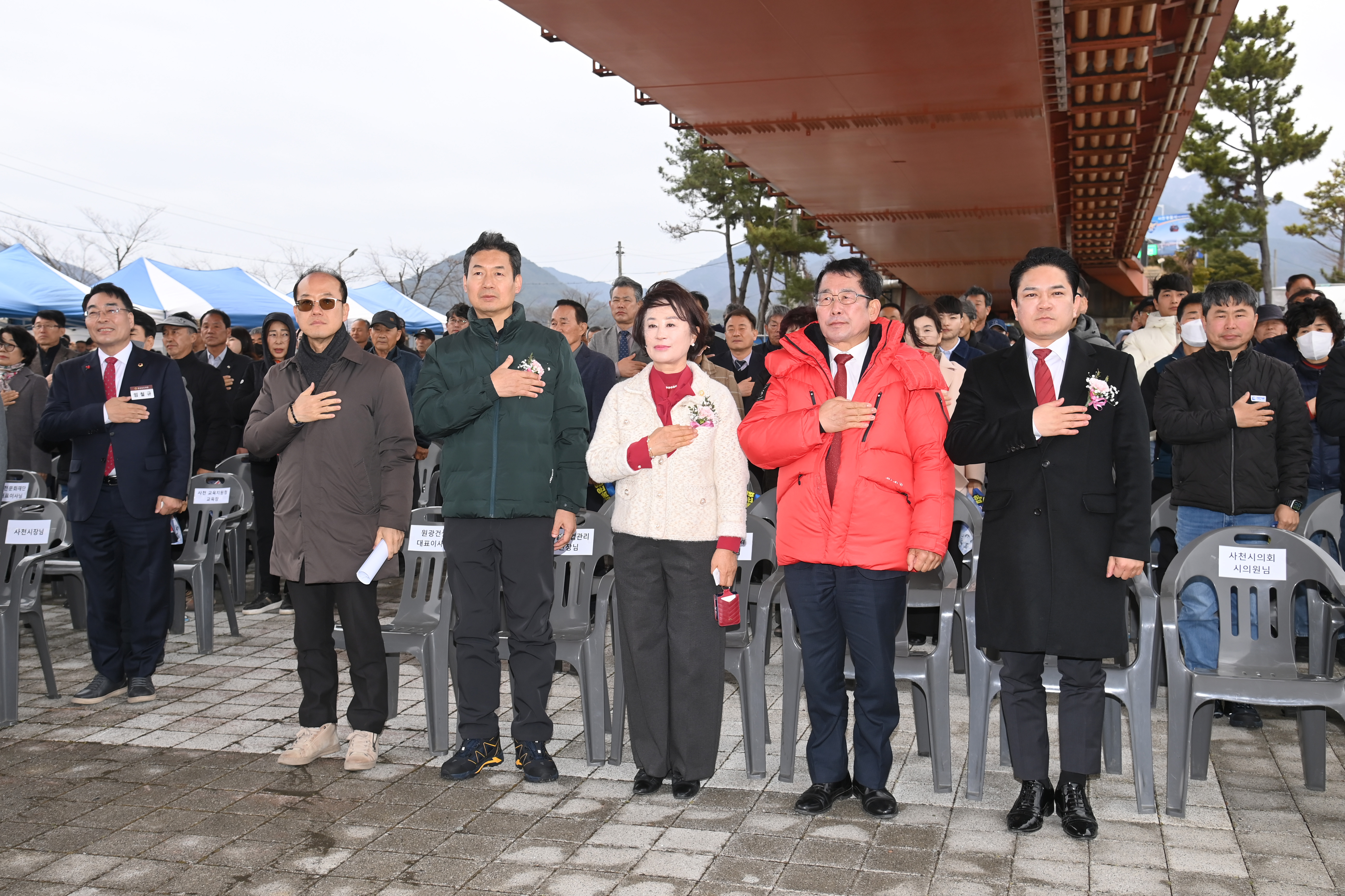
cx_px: 672
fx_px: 1420
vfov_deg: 35.1
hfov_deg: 50.7
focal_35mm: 38
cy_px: 448
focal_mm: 38
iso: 250
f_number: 6.3
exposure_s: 1/250
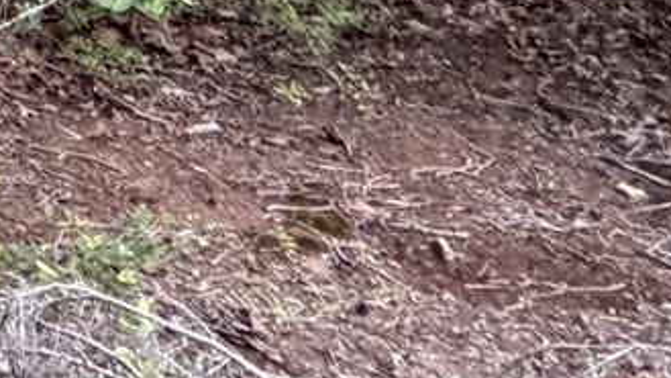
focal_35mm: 95
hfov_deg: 15.7
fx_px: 1690
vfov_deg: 11.0
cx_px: -804
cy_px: -484
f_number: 2.2
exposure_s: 1/76
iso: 320
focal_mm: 2.22
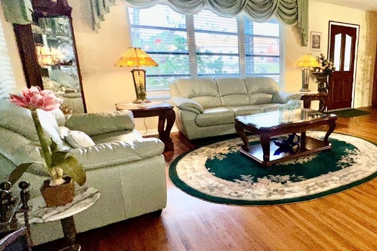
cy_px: 129
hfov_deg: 64.0
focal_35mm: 26
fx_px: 272
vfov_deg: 49.5
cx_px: 296
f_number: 2.2
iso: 50
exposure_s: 1/122
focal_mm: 2.22
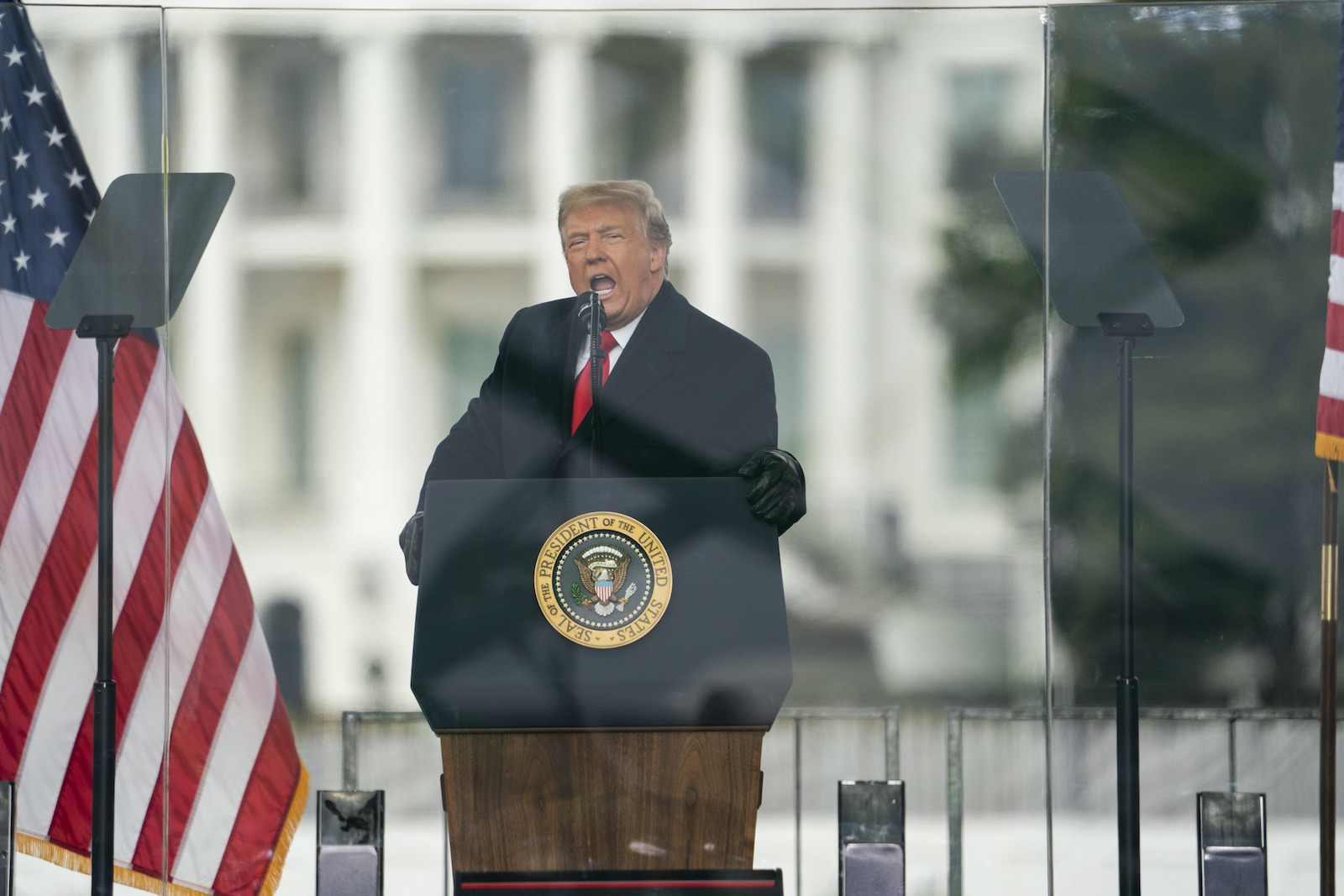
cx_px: 672
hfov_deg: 3.4
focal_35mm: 600
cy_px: 448
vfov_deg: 2.3
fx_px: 22400
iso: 1000
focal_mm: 600
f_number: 6.3
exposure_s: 1/1000
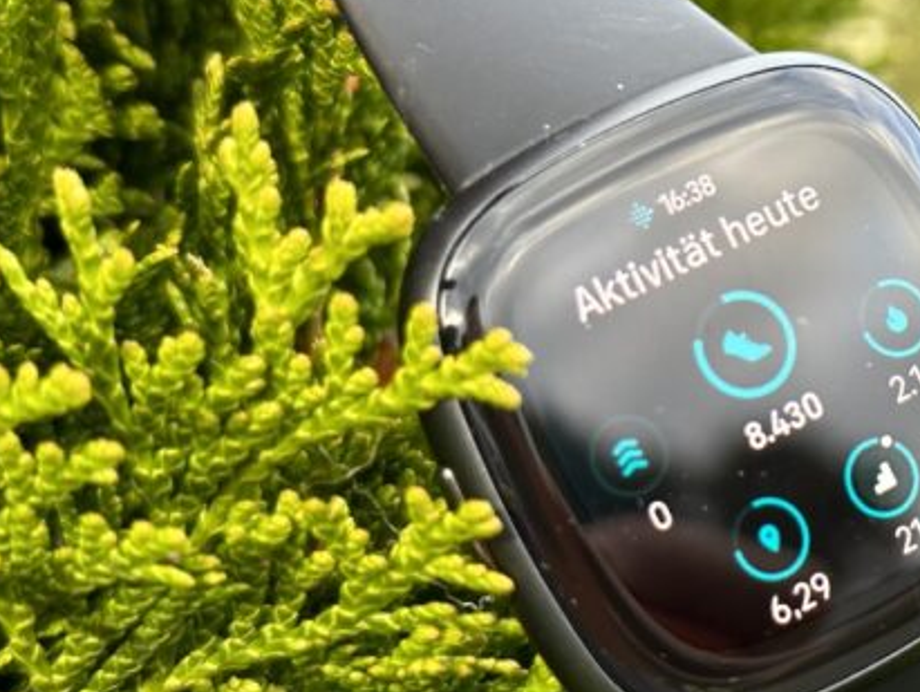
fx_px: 2234
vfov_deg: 17.6
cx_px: 779
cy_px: 338
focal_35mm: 84
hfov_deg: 22.8
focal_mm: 6.86
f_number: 1.78
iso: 64
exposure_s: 1/121
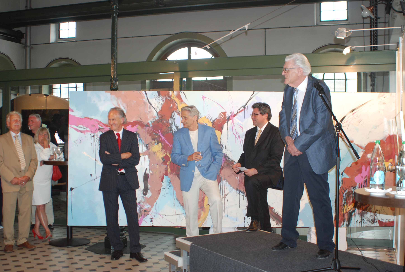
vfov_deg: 32.0
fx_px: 473
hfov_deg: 46.3
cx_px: 202
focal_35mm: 42
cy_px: 136
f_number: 3.5
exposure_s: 1/50
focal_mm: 28
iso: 320
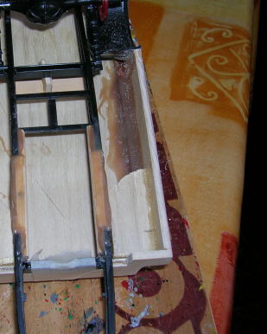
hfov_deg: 26.8
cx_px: 35
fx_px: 543
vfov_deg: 34.1
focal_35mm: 55
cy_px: 153
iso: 50
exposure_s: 1/60.1
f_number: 2.9
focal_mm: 5.7
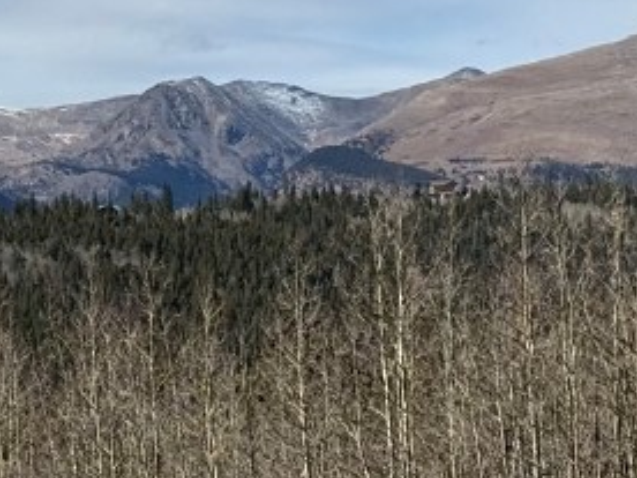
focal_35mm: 178
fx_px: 3276
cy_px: 238
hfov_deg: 11.1
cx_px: 97
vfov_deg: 8.3
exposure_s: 1/11364
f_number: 1.78
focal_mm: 6.76
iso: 100
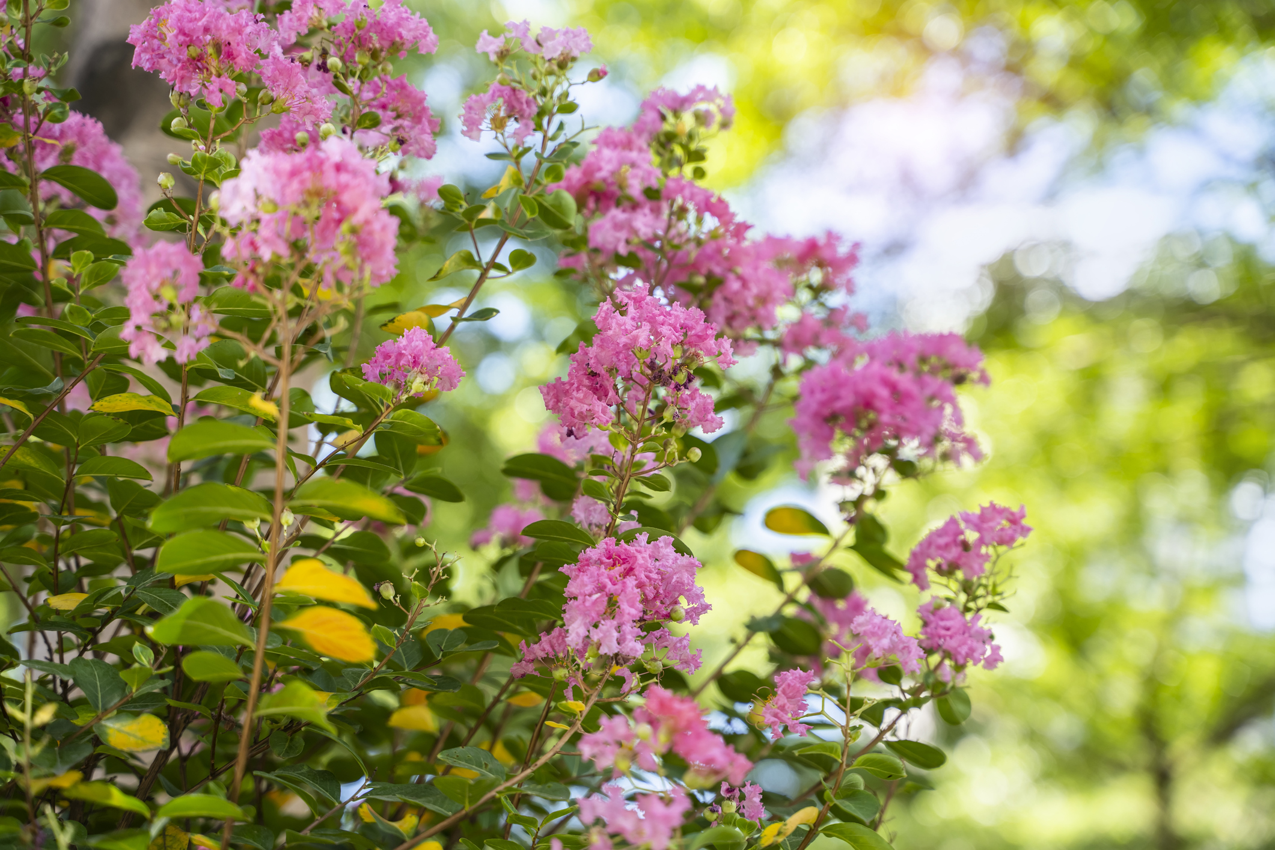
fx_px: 2656
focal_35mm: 75
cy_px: 425
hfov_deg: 27.0
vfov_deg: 18.2
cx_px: 638
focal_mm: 75
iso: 160
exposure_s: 1/200
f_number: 4
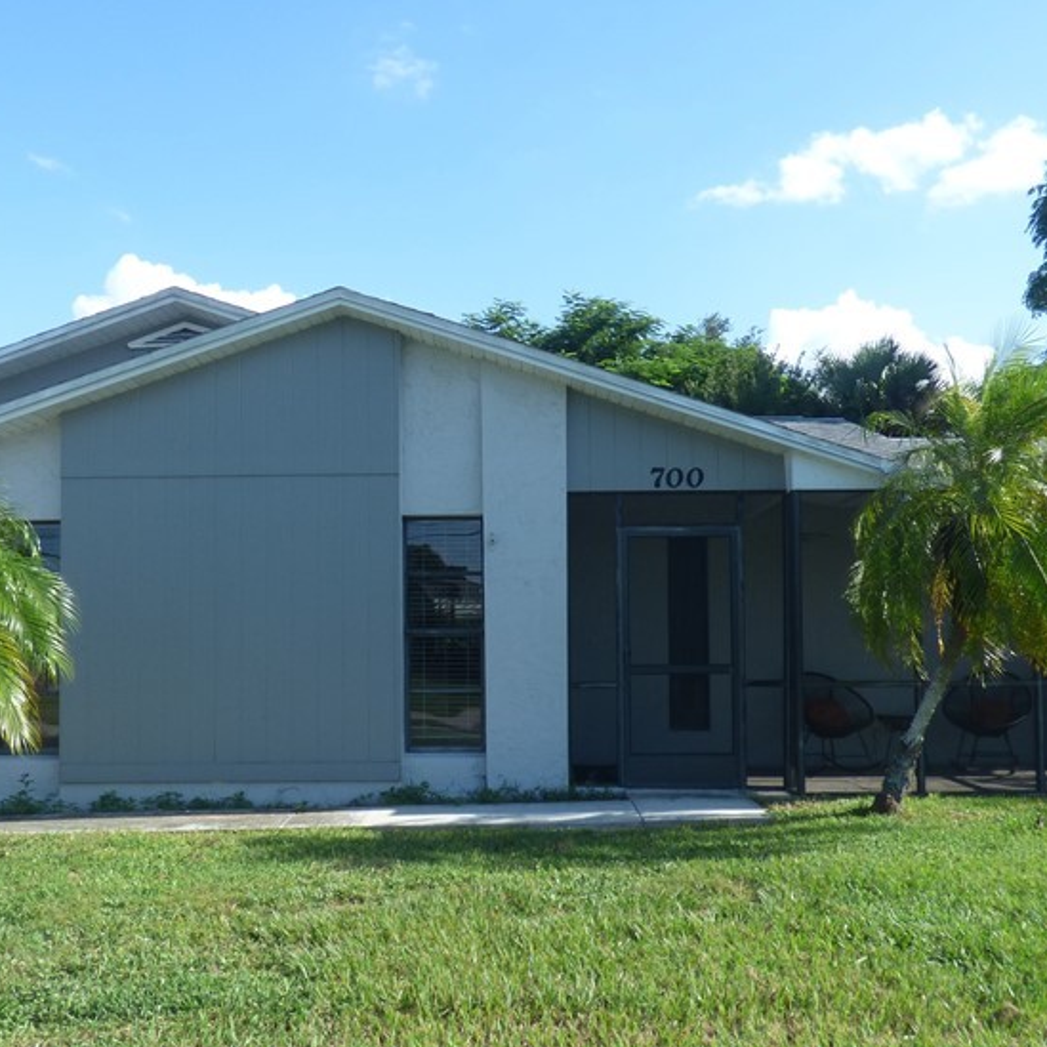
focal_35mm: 33
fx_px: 1129
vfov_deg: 49.5
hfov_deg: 49.7
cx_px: 494
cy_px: 618
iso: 100
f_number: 2.8
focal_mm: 3.58
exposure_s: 1/800
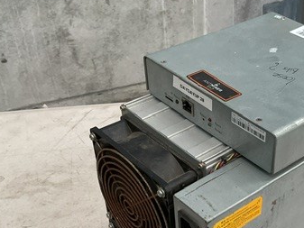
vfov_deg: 26.0
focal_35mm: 55
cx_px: 248
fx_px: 483
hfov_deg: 33.8
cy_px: 188
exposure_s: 1/50
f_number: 1.8
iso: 50
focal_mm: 3
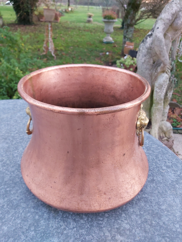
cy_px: 121
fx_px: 182
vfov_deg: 67.3
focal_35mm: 26
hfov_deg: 53.1
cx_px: 91
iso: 200
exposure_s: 1/50
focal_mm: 3.92
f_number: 1.7
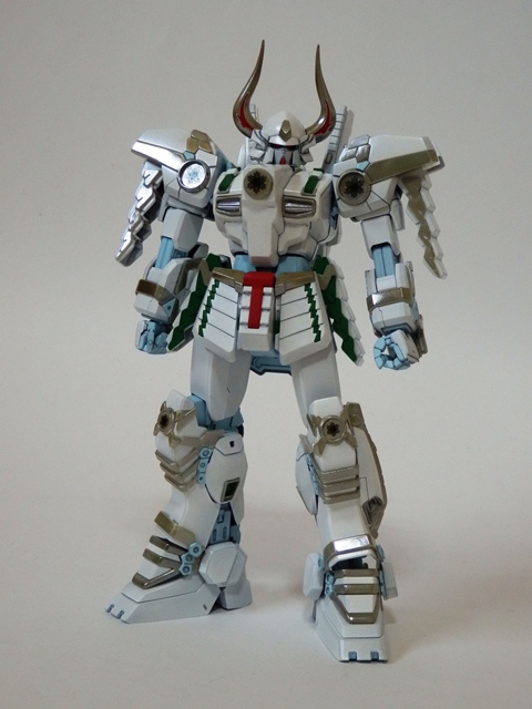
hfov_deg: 24.4
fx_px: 1229
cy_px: 354
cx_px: 266
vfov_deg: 32.2
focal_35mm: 60
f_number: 4.2
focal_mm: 10.8
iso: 400
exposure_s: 1/80
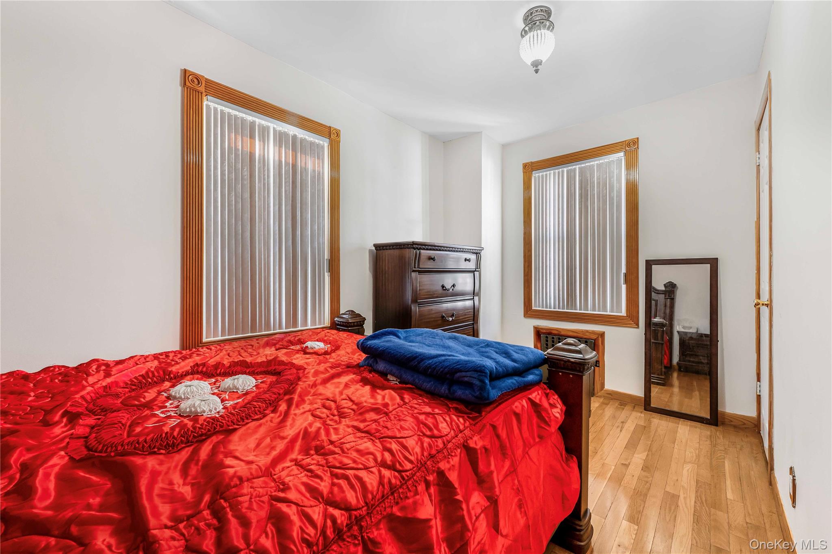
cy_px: 277
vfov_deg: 81.2
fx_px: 323
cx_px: 416
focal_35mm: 14
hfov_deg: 104.3
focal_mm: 14
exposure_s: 1/3
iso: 800
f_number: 8
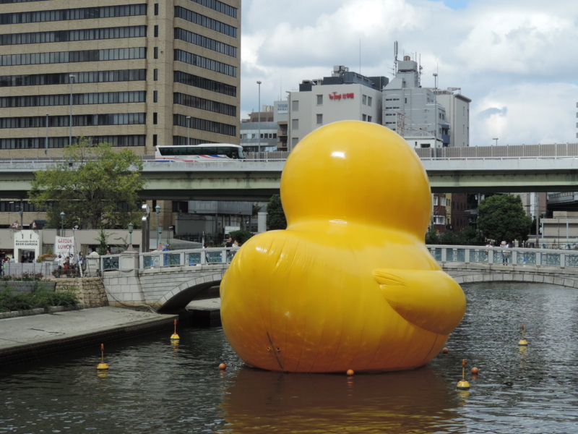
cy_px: 217
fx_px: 1252
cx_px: 289
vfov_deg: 19.6
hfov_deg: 26.0
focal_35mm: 75
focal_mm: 13.3
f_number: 3.9
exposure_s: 1/640
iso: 80
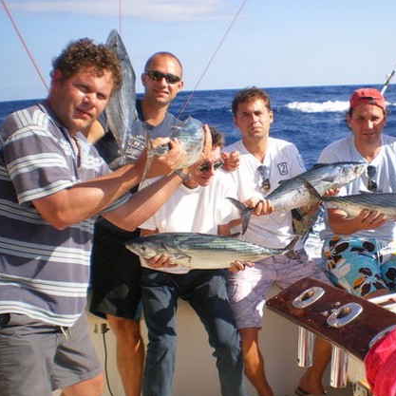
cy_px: 199
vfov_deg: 35.4
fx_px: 621
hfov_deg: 34.6
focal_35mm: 48
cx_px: 295
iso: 50
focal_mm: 6.3
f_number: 4.6
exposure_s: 1/320
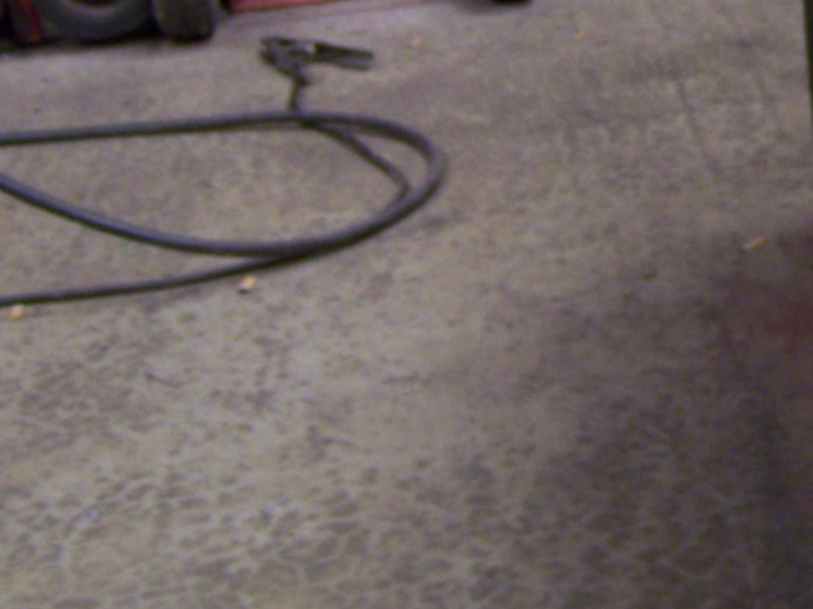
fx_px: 2137
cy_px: -199
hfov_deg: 20.4
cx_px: 933
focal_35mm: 91
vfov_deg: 15.4
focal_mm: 5.5
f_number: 3.4
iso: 140
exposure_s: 1/8
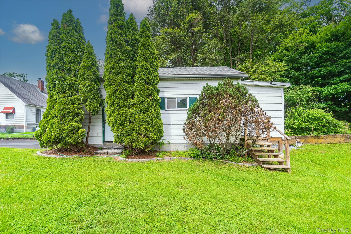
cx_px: 176
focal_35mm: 15
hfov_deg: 100.4
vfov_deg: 77.3
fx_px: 146
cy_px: 117
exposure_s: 1/160
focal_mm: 10
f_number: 6.3
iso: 100
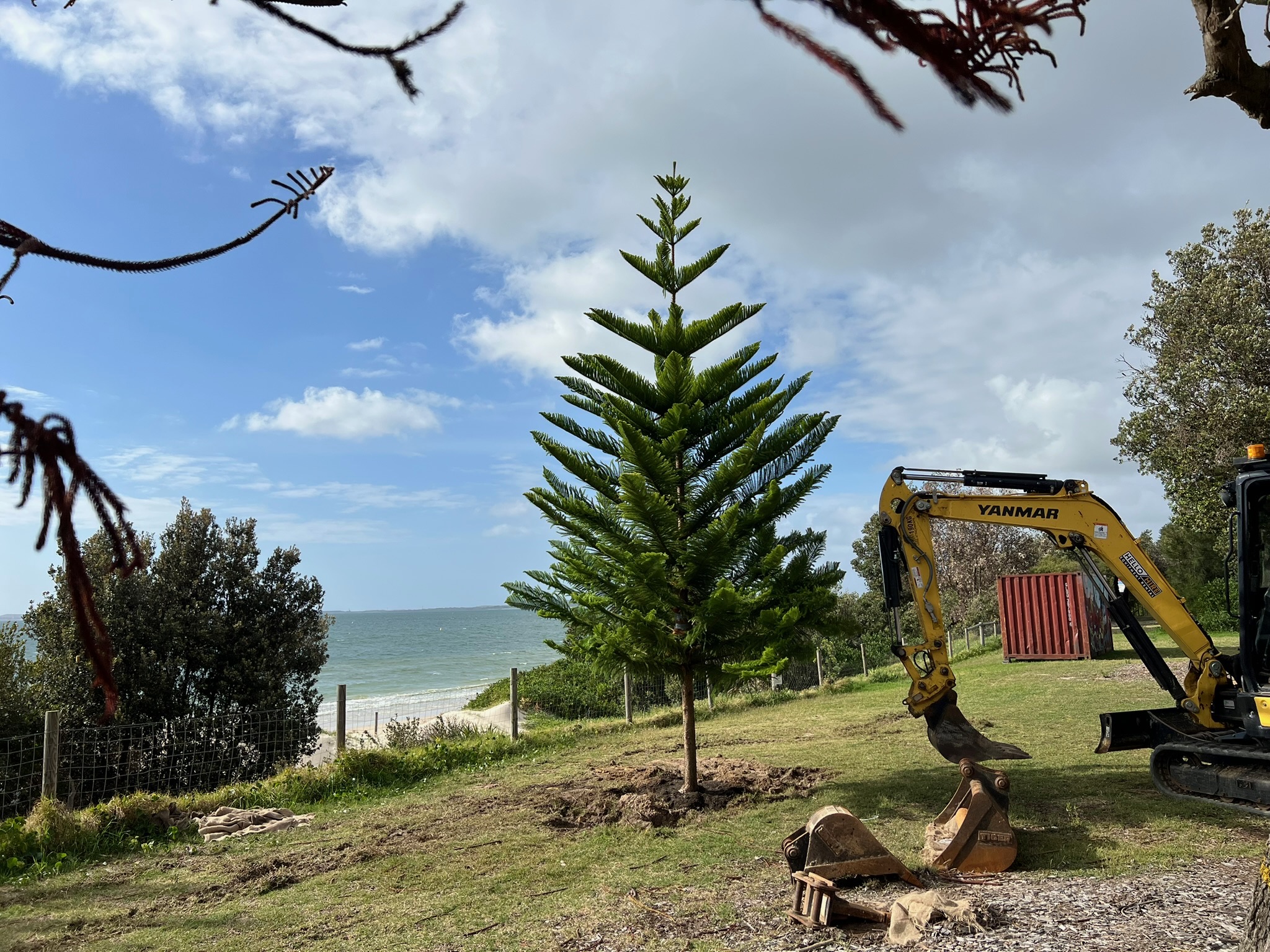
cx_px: 635
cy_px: 476
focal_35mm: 26
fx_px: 954
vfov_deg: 53.1
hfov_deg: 67.3
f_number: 1.5
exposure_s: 1/6579
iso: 50
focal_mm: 5.7
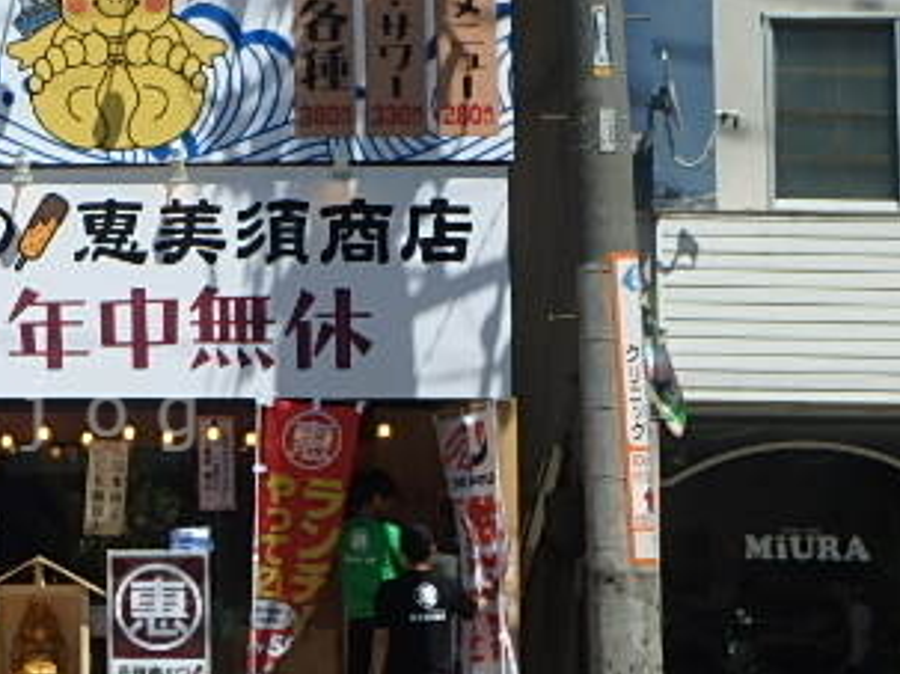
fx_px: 1975
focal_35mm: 76
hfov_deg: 24.5
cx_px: 9
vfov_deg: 19.3
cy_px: 416
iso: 125
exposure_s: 1/400
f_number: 8.4
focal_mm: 6.4
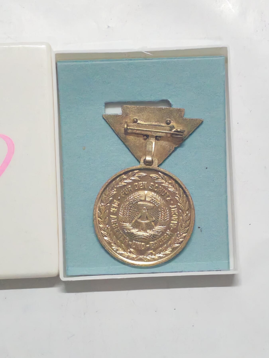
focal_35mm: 104
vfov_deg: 18.9
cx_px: 134
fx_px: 1078
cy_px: 179
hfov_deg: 14.2
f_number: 1.95
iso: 1250
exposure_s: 1/33
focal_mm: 5.52
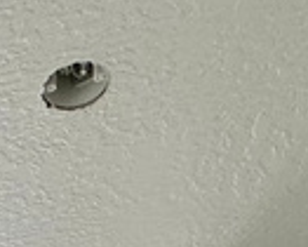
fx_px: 976
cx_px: -125
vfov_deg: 9.7
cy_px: 816
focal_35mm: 107
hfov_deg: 16.6
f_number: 2.2
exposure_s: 1/102
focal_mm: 2.22
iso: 40
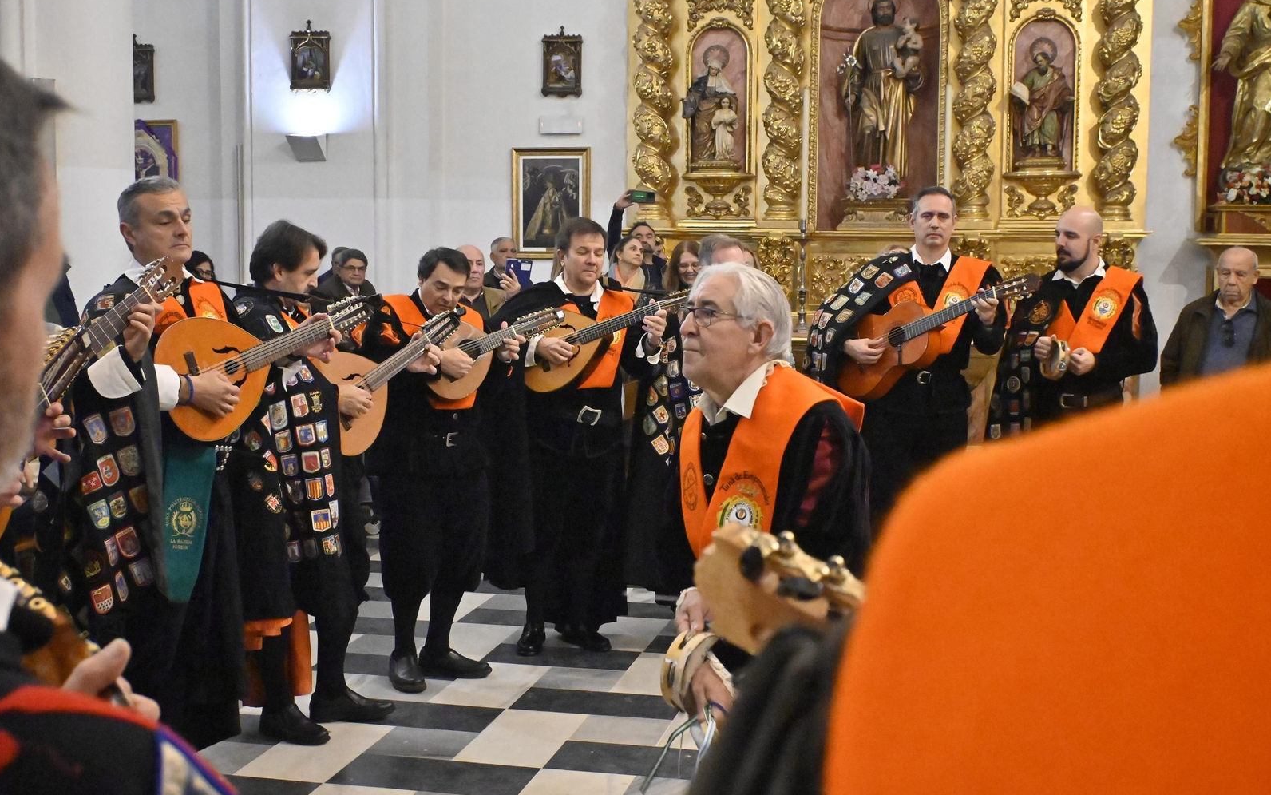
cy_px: 390
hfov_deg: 46.2
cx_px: 633
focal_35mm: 43
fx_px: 1489
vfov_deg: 29.9
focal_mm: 28
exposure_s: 1/160
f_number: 6.3
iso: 10000
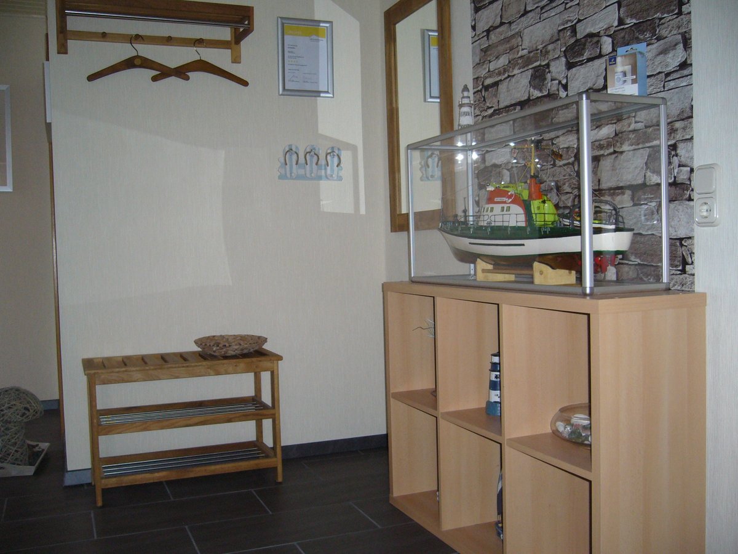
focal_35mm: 35
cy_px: 277
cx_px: 369
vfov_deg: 40.7
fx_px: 746
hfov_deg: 52.6
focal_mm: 5.8
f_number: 2.8
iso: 160
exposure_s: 1/30
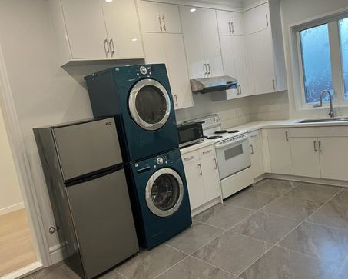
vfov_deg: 51.6
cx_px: 186
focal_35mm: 28
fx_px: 289
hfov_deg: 62.1
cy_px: 139
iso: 100
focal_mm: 5.1
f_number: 1.6
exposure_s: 1/62
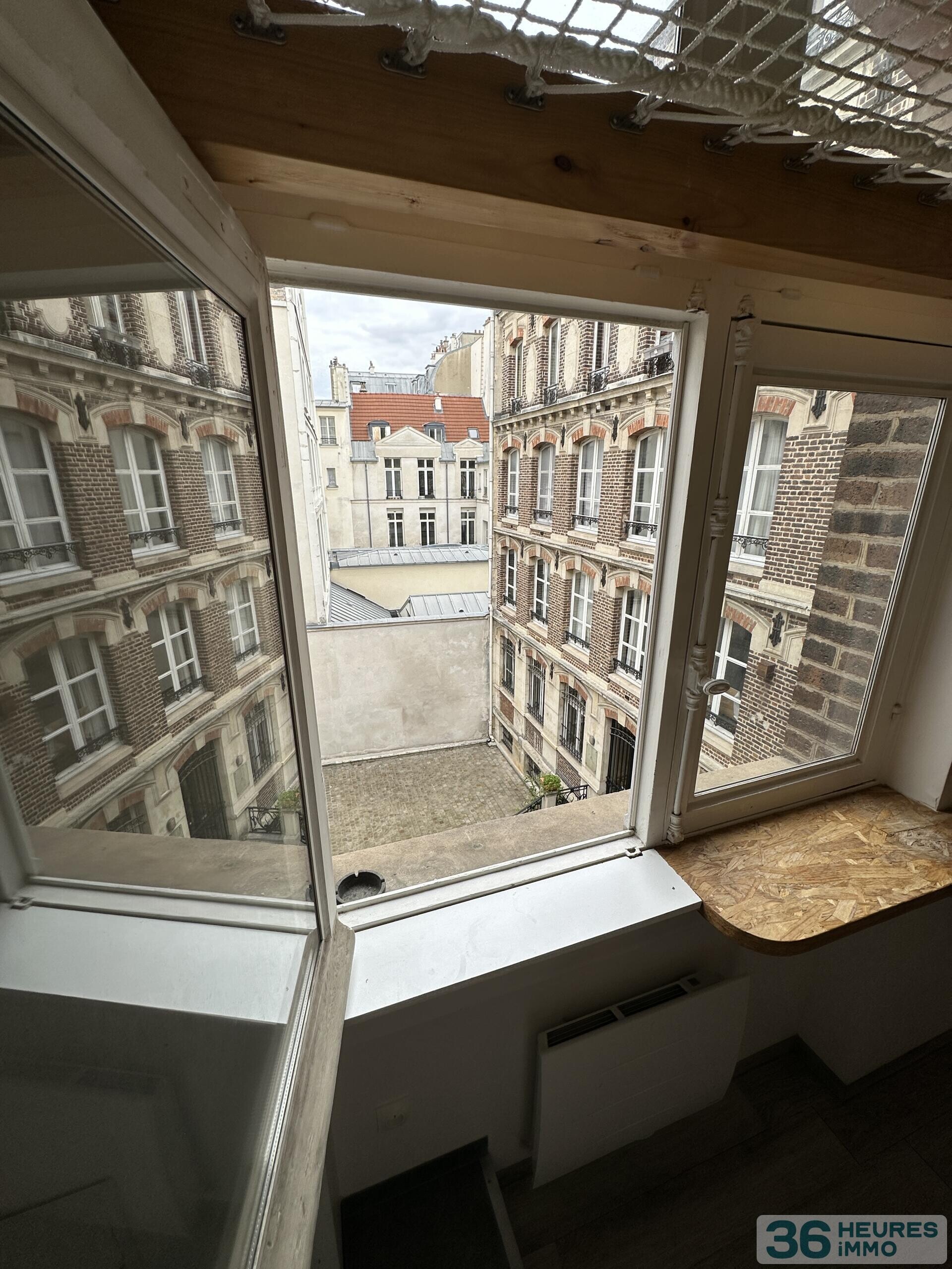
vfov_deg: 102.1
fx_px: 513
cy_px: 634
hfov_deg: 85.7
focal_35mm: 14
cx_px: 476
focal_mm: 2.22
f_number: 2.2
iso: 40
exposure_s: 1/540
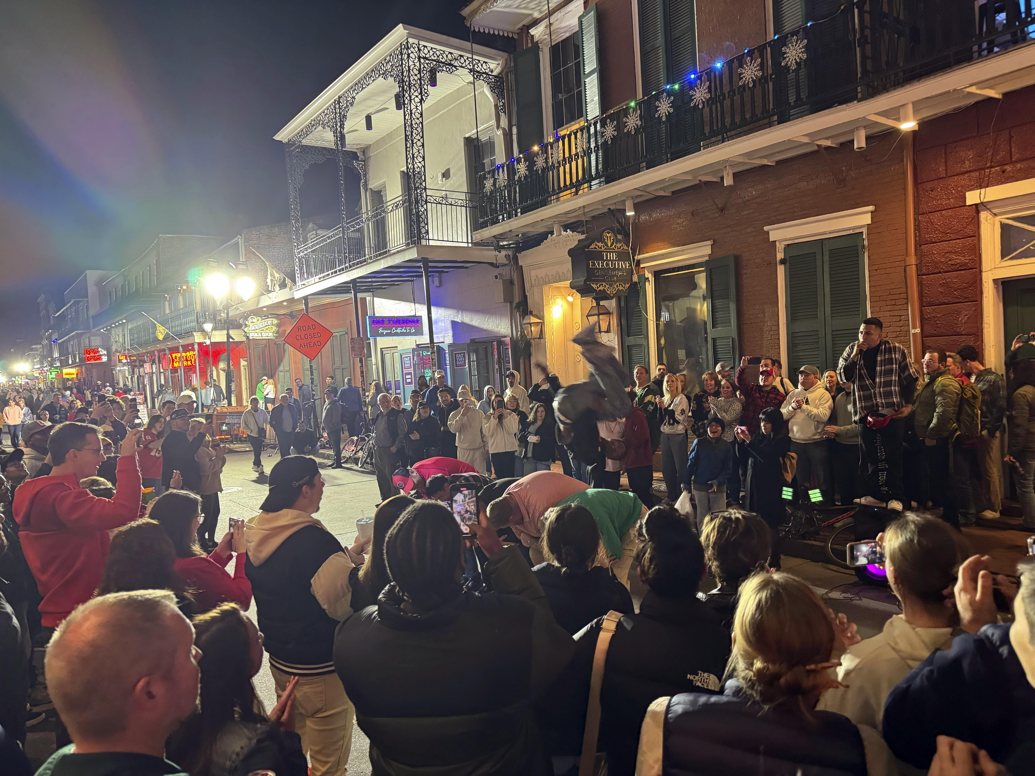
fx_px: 718
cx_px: 518
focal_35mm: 24
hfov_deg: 71.6
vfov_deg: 56.8
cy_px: 388
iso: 640
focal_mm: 6.76
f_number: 1.78
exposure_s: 1/60
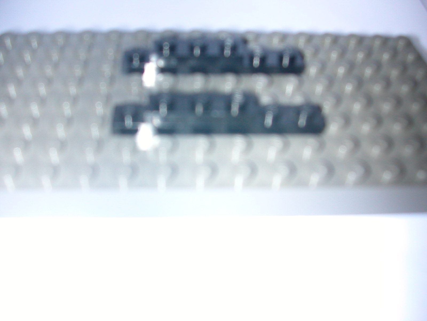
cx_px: 214
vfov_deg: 38.7
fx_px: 456
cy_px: 160
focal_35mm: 37
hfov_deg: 50.1
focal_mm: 5.6
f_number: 2.7
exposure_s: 1/59.9
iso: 100
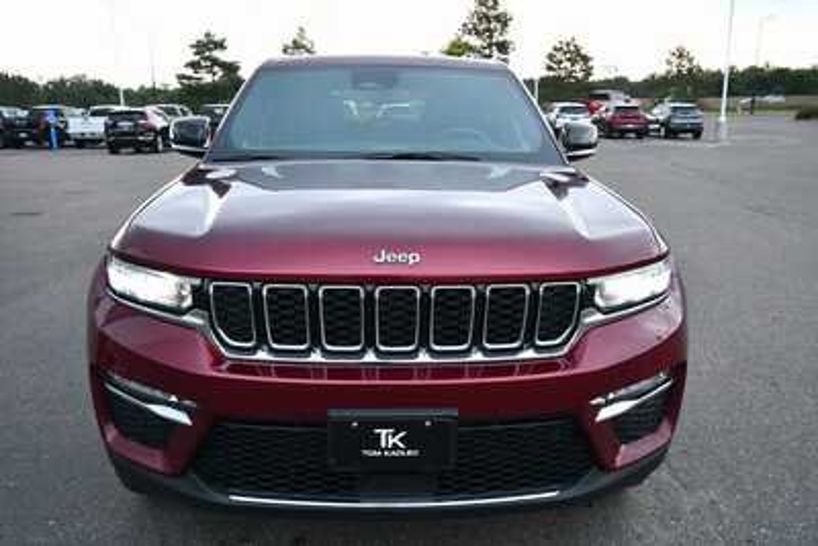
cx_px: 409
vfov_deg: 43.6
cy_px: 273
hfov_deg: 61.9
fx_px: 682
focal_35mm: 30
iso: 1400
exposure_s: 1/125
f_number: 5.6
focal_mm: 20
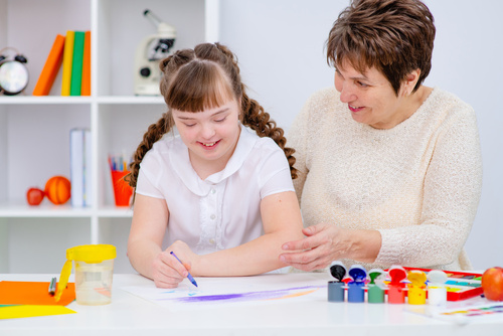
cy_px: 168
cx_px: 252
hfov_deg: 23.9
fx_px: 1188
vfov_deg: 16.1
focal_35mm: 85
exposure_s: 1/125
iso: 200
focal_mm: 85
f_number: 3.2
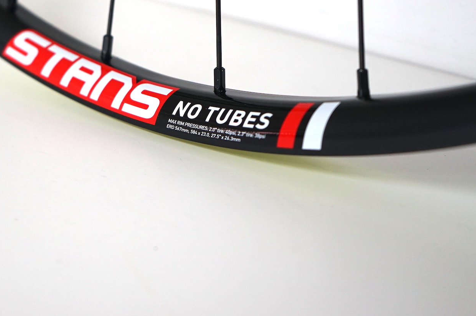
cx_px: 144
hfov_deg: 29.4
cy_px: 71
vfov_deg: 19.8
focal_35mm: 68
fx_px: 898
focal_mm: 42
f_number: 4.5
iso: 640
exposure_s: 1/60
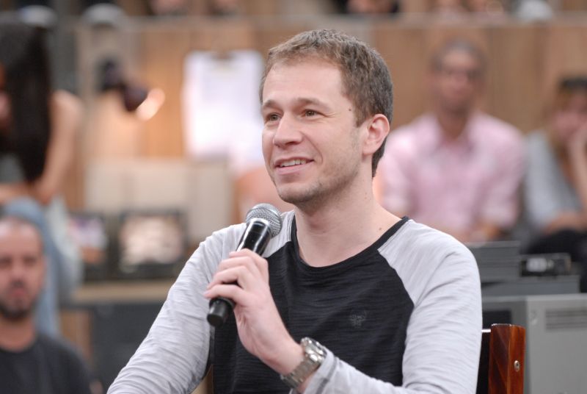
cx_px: 294
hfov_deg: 10.1
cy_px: 197
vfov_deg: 6.8
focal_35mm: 202
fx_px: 3307
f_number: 3.2
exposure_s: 1/160
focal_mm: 135
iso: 800
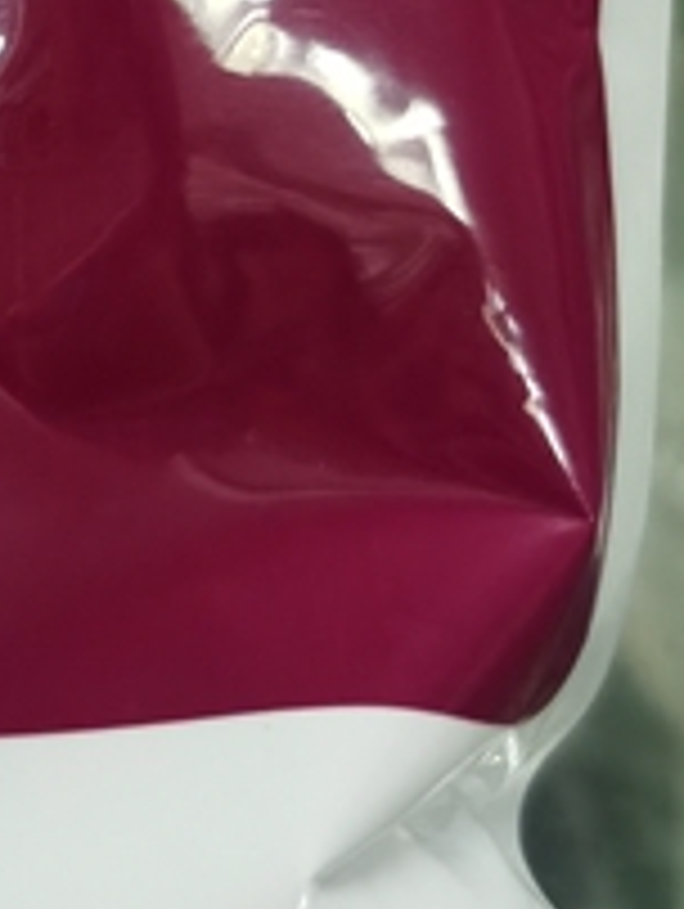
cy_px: -7
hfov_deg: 13.9
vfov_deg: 19.4
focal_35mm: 98
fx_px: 2576
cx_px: -423
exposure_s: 1/50
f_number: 1.6
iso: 250
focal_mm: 5.56
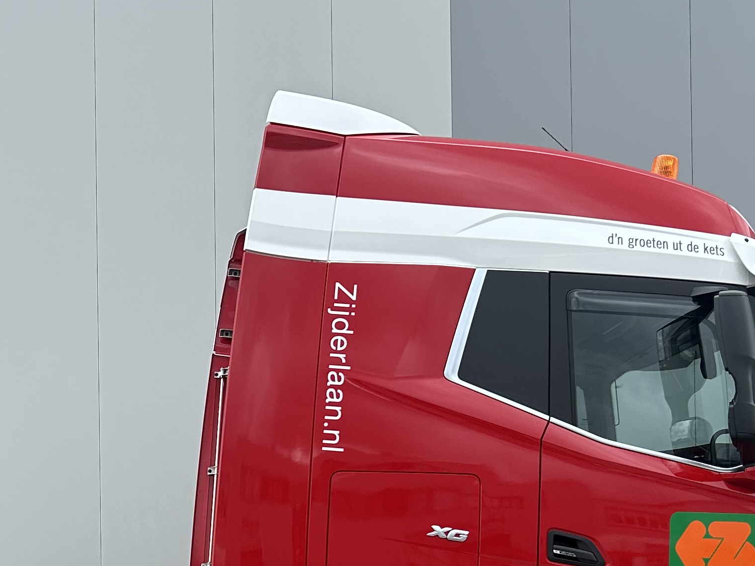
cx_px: 147
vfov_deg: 20.5
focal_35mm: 69
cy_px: 594
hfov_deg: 27.6
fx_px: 1505
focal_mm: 5.7
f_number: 1.5
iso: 50
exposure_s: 1/1311
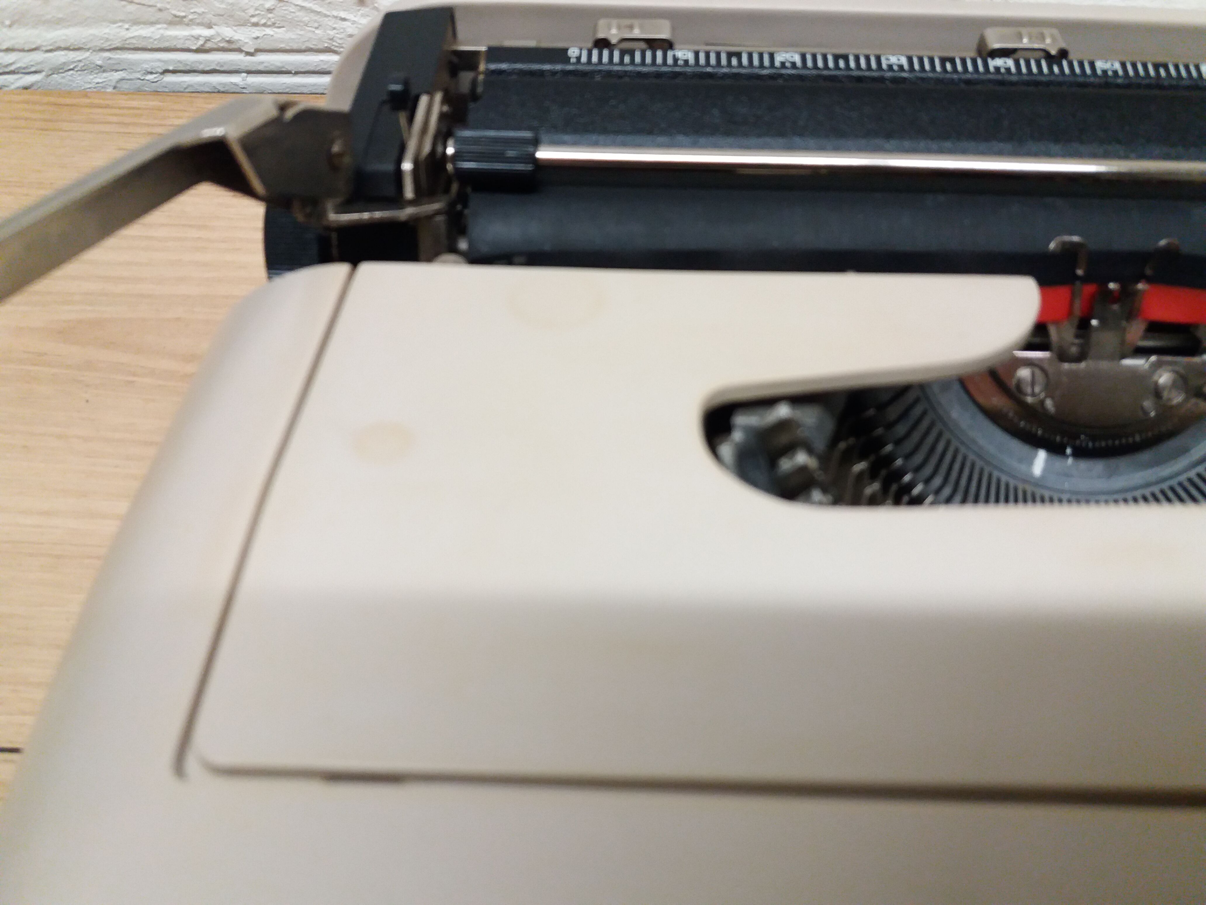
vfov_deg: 49.7
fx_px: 976
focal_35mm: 28
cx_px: 603
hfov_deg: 63.4
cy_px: 452
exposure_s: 1/126
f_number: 1.9
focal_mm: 3.7
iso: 200
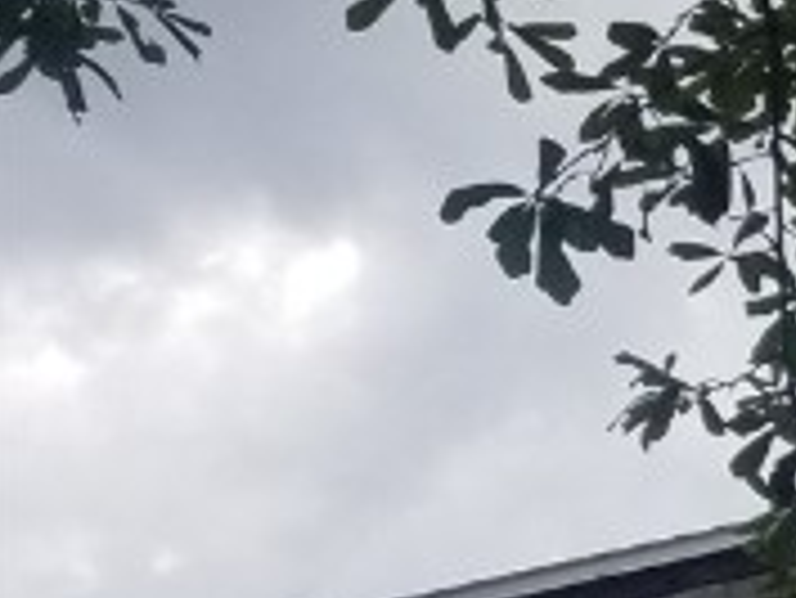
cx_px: 2294
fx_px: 3452
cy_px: 985
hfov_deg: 10.1
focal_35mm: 150
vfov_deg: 9.5
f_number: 1.7
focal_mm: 4.3
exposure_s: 1/940
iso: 50
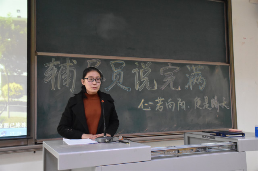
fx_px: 279
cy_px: 86
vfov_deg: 34.2
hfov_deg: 49.6
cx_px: 129
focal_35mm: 39
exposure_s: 1/60
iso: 5000
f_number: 3.8
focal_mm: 26
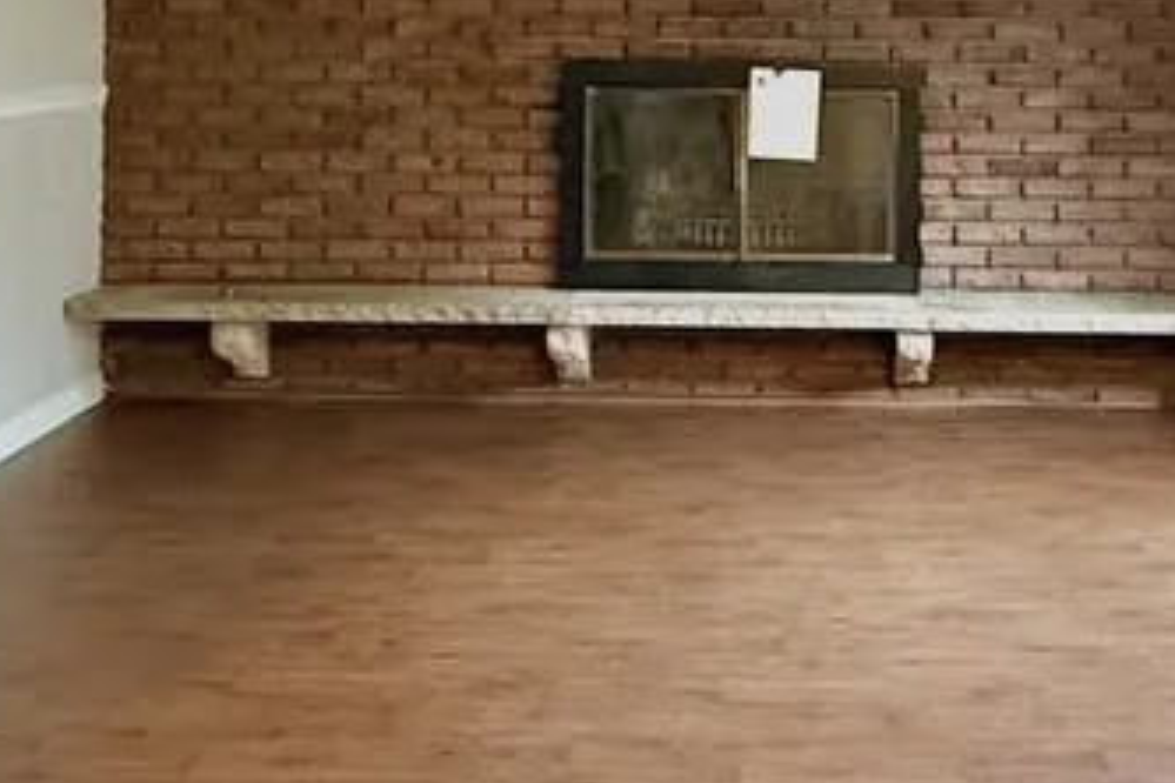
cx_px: 741
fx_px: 1828
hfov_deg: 35.4
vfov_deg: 22.9
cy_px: -63
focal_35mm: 56
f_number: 2.2
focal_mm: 2.22
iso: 800
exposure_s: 1/60
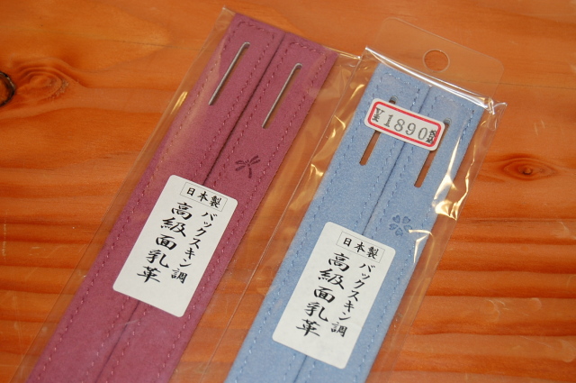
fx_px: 1246
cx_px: 288
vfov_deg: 17.4
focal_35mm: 78
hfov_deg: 26.0
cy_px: 192
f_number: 5.6
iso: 400
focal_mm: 52
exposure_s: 1/60
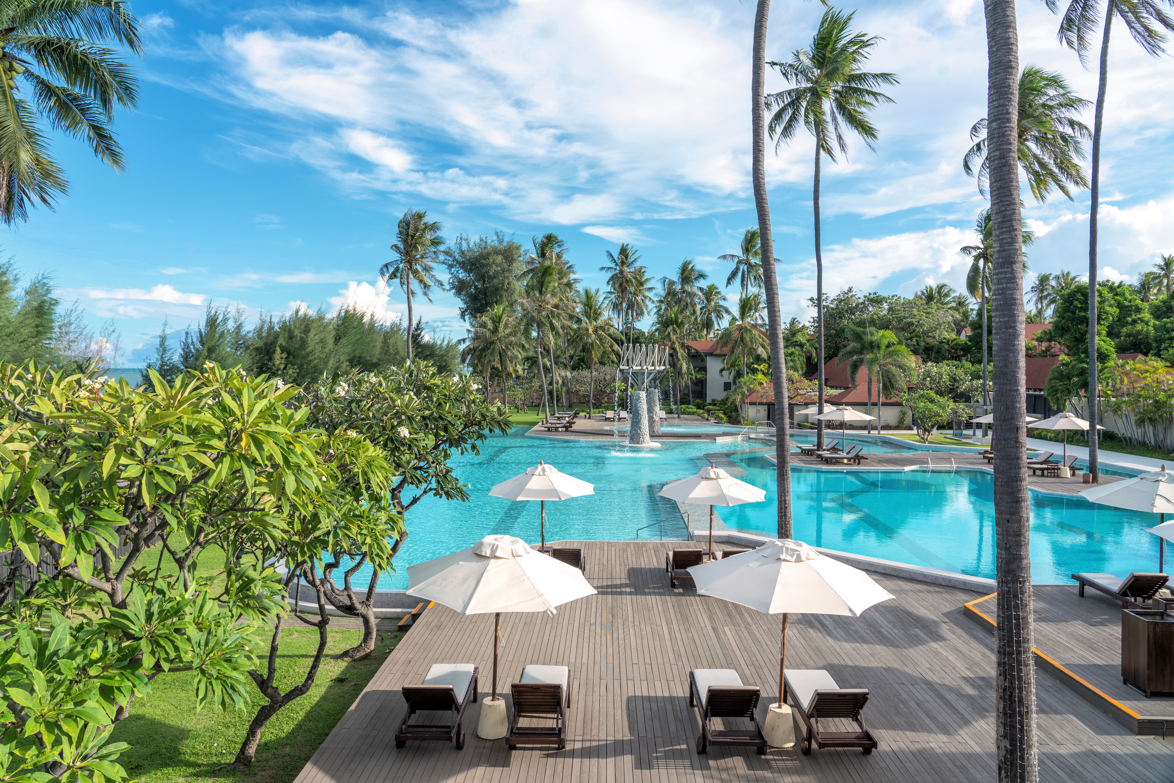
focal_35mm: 24
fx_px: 783
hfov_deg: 73.7
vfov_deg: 53.1
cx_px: 587
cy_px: 392
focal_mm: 24
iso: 100
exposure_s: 1/200
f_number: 8
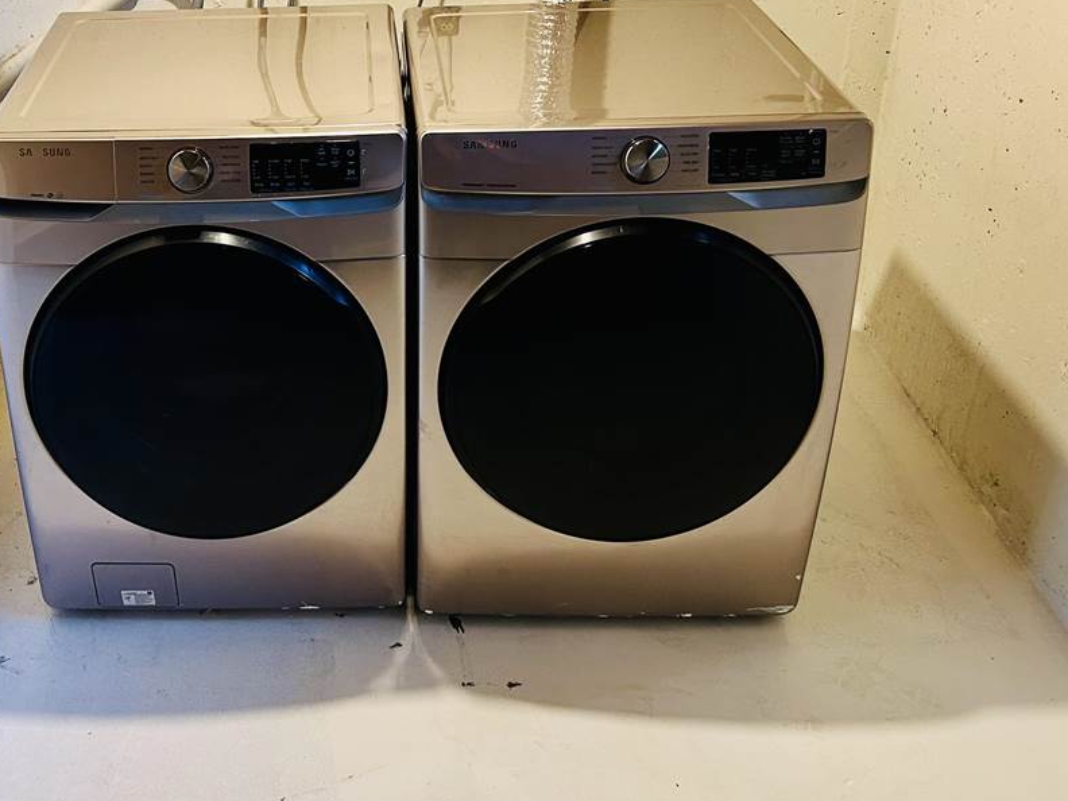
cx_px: 293
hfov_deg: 43.6
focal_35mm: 42
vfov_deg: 33.9
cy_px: 245
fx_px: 1296
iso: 160
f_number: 1.5
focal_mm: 5.7
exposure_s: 1/60
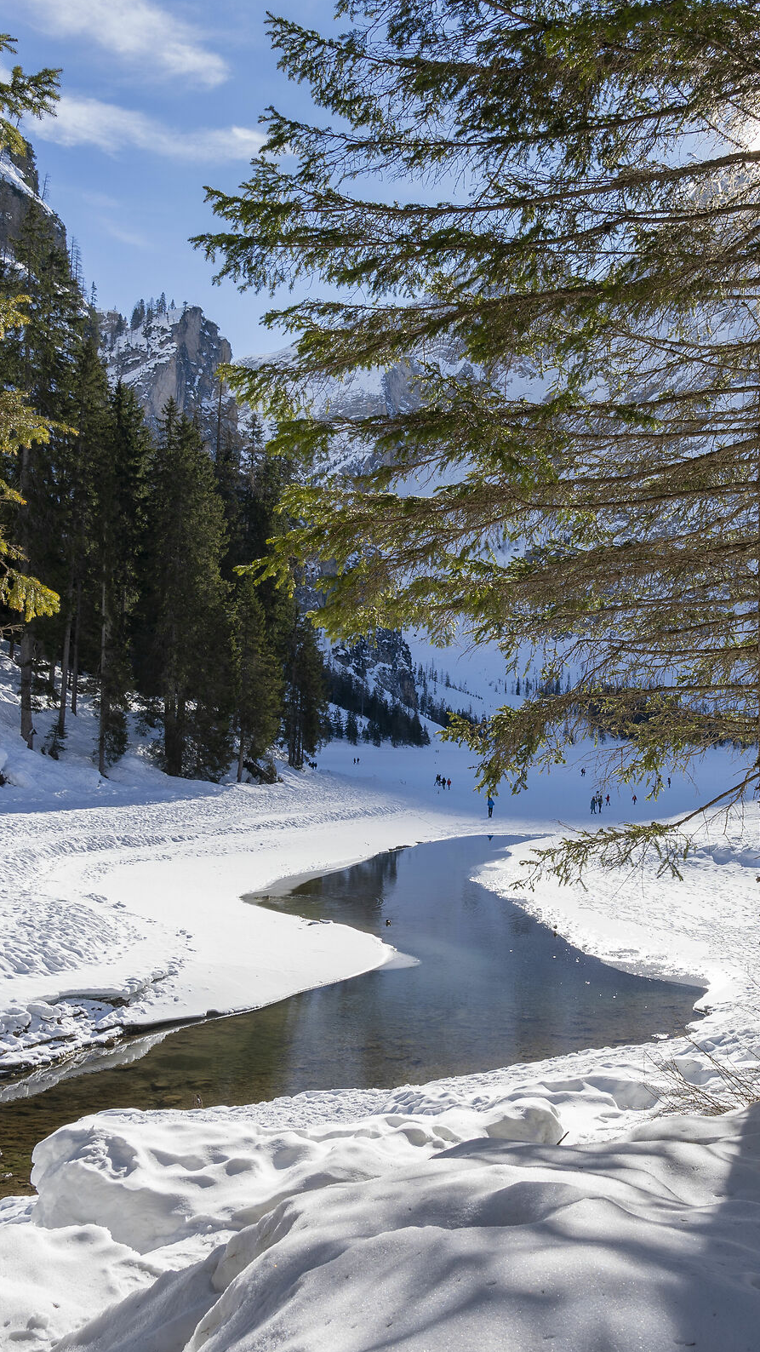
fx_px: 1362
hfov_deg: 30.7
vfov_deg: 52.8
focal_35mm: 38
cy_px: 675
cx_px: 563
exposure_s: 1/80
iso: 100
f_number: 13
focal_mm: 24
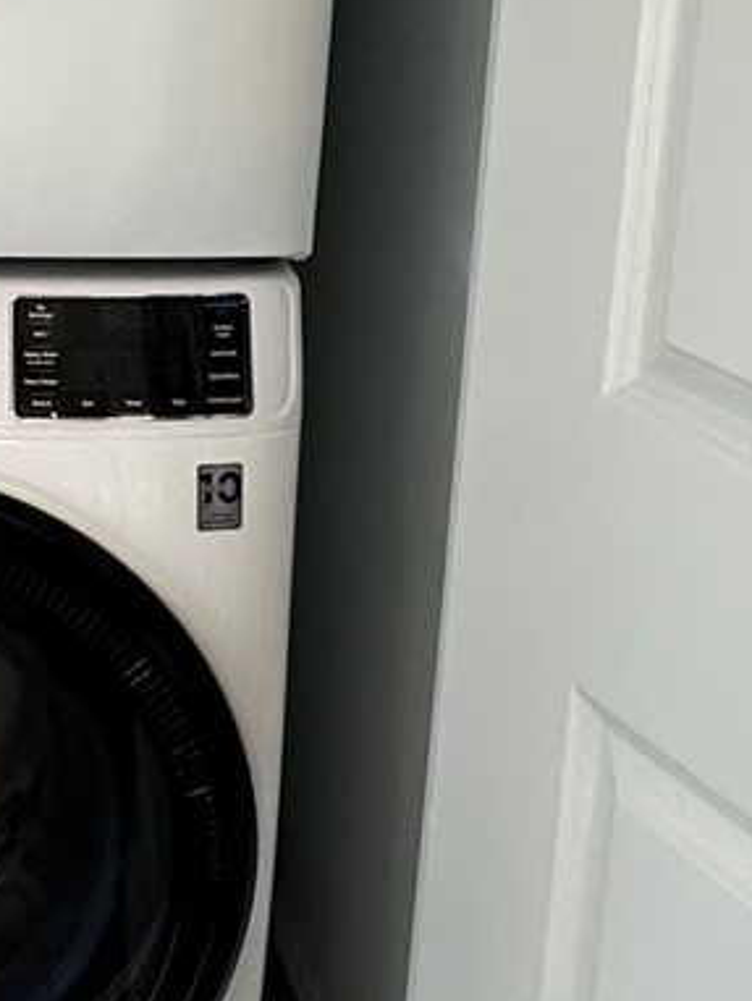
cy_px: 63
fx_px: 2170
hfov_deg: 19.0
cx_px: -37
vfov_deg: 25.0
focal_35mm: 75
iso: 250
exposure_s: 1/120
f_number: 2.2
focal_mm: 2.22
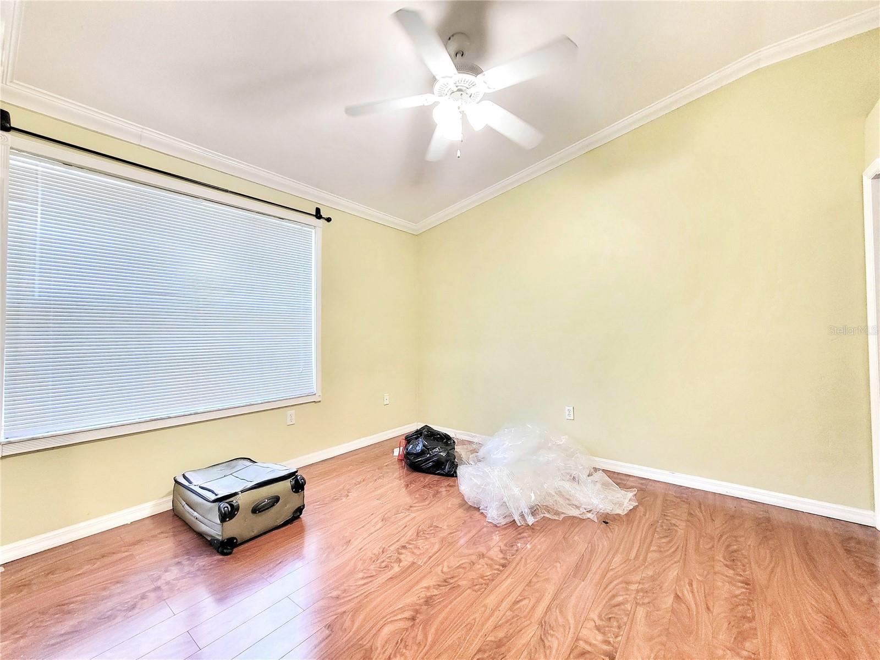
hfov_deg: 106.2
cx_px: 440
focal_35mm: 13
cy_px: 330
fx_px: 330
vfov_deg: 89.9
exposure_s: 1/40
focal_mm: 2.2
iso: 320
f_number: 2.2
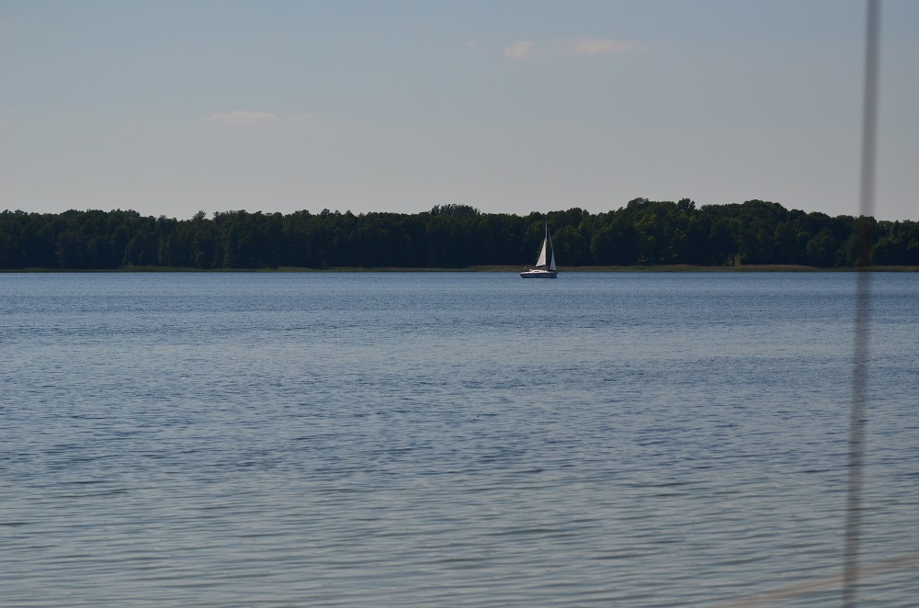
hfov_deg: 19.5
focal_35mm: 105
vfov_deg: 13.0
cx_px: 460
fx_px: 2674
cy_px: 304
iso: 280
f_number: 4.5
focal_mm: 70
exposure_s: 1/8000
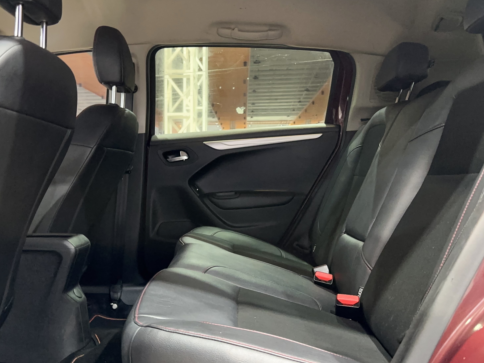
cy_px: 187
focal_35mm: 33
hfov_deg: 55.0
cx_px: 196
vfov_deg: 42.9
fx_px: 461
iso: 1000
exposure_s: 1/33
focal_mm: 6.86
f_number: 1.78
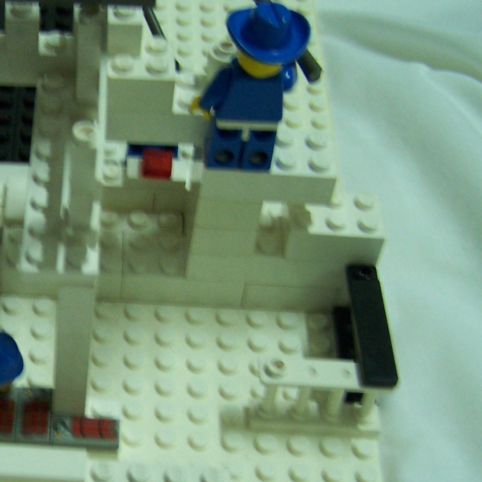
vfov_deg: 21.7
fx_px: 1245
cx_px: -26
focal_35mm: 79
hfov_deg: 21.0
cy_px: 377
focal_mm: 6.3
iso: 140
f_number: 2.8
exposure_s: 1/8
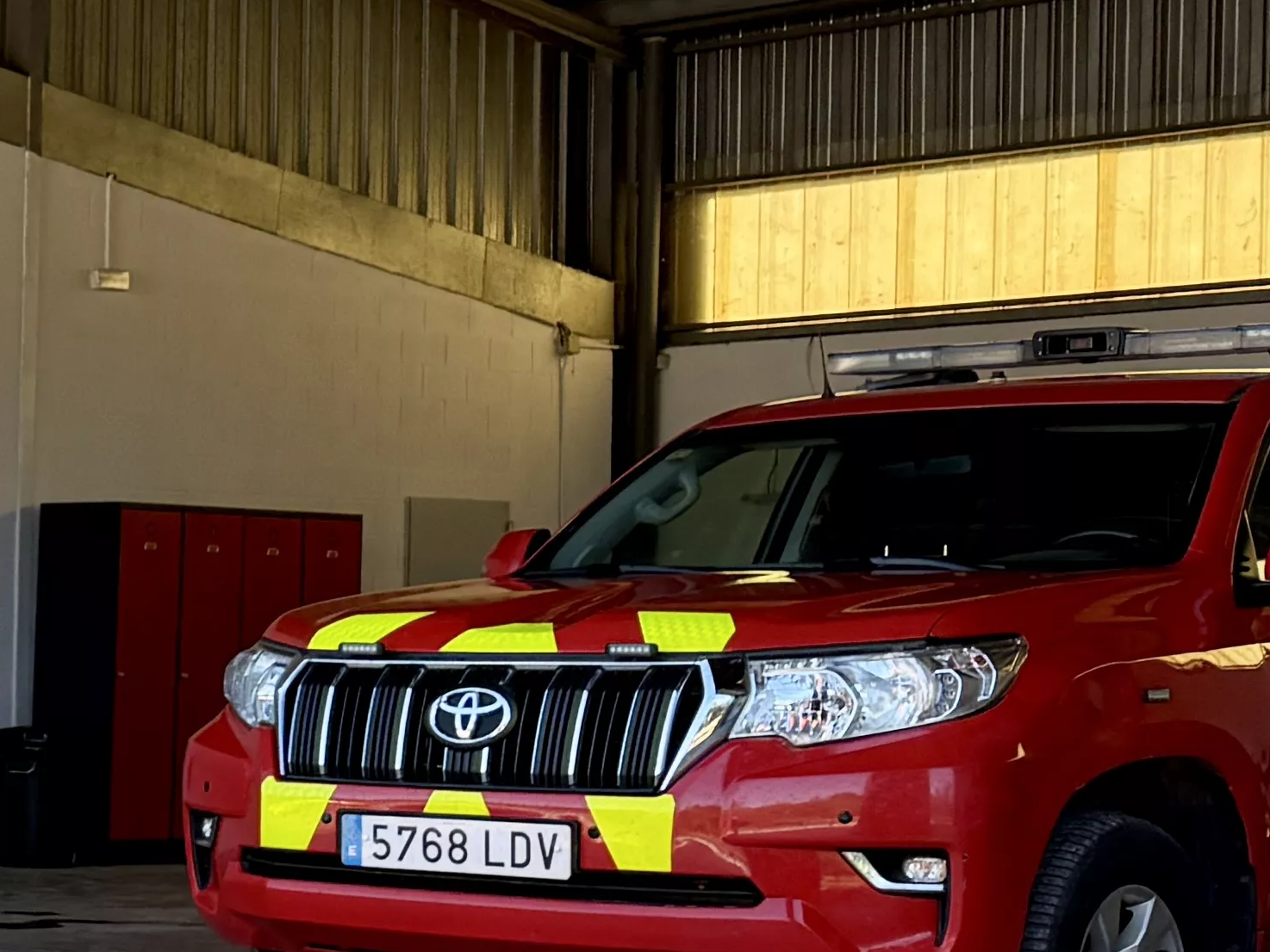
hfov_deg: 16.9
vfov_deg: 15.8
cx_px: -1105
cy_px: 701
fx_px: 3413
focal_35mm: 93
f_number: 1.78
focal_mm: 6.76
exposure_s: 1/813
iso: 100
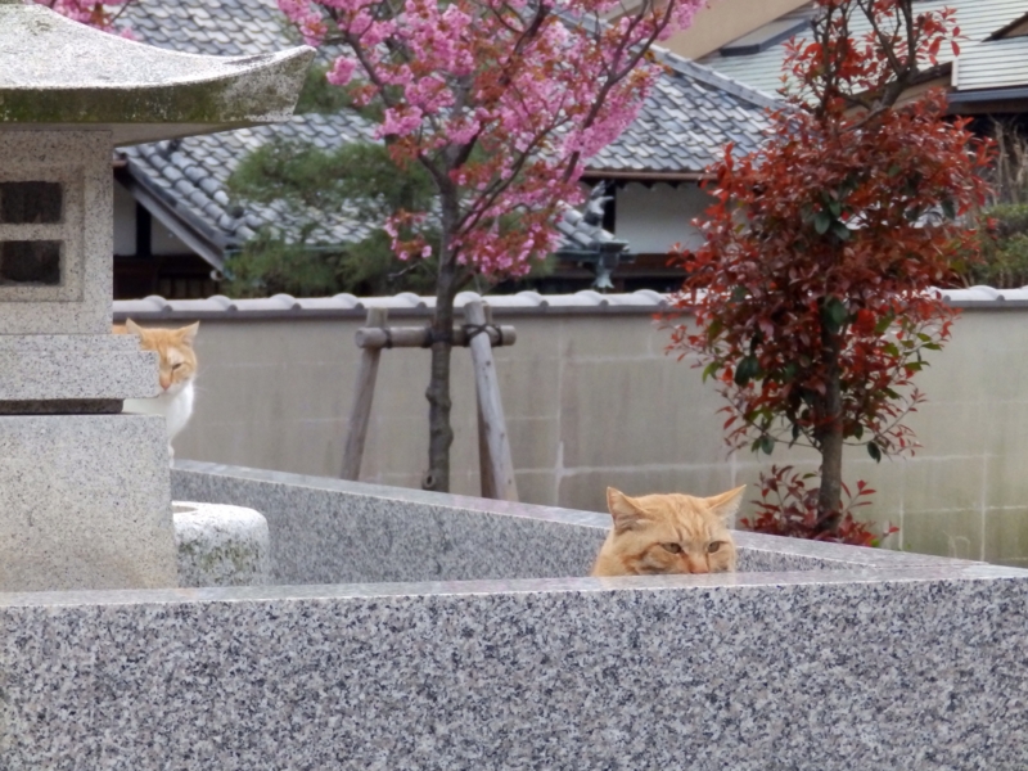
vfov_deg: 14.8
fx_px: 2970
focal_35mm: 100
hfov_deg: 19.6
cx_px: 514
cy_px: 386
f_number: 4.6
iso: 640
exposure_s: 1/50
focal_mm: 17.9
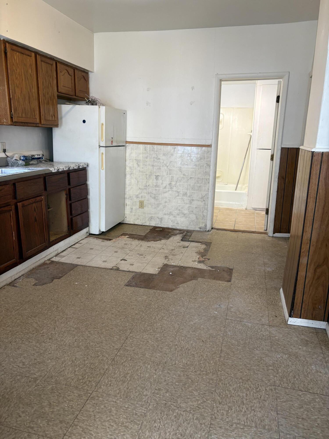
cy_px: 220
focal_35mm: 26
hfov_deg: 53.1
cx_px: 164
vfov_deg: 67.3
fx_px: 329
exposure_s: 1/88
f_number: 1.6
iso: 125
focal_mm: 5.96
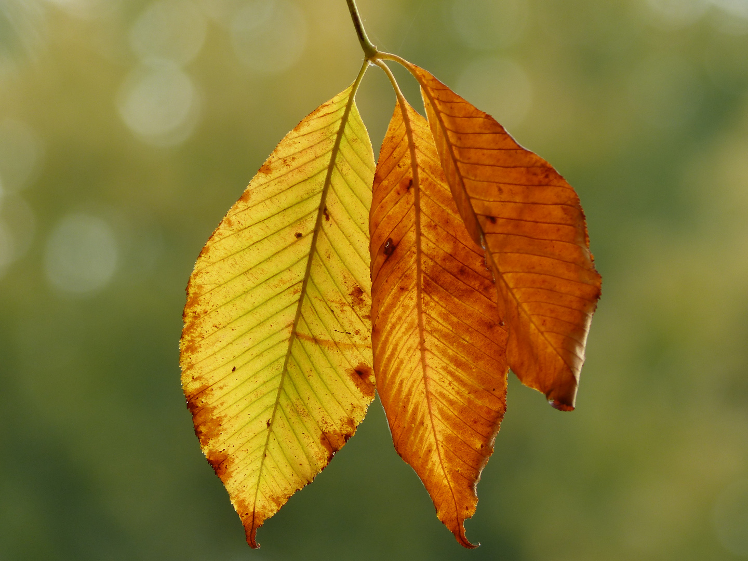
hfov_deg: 3.3
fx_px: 12965
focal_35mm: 600
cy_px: 280
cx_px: 374
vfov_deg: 2.5
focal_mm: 108
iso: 100
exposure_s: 1/160
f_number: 4
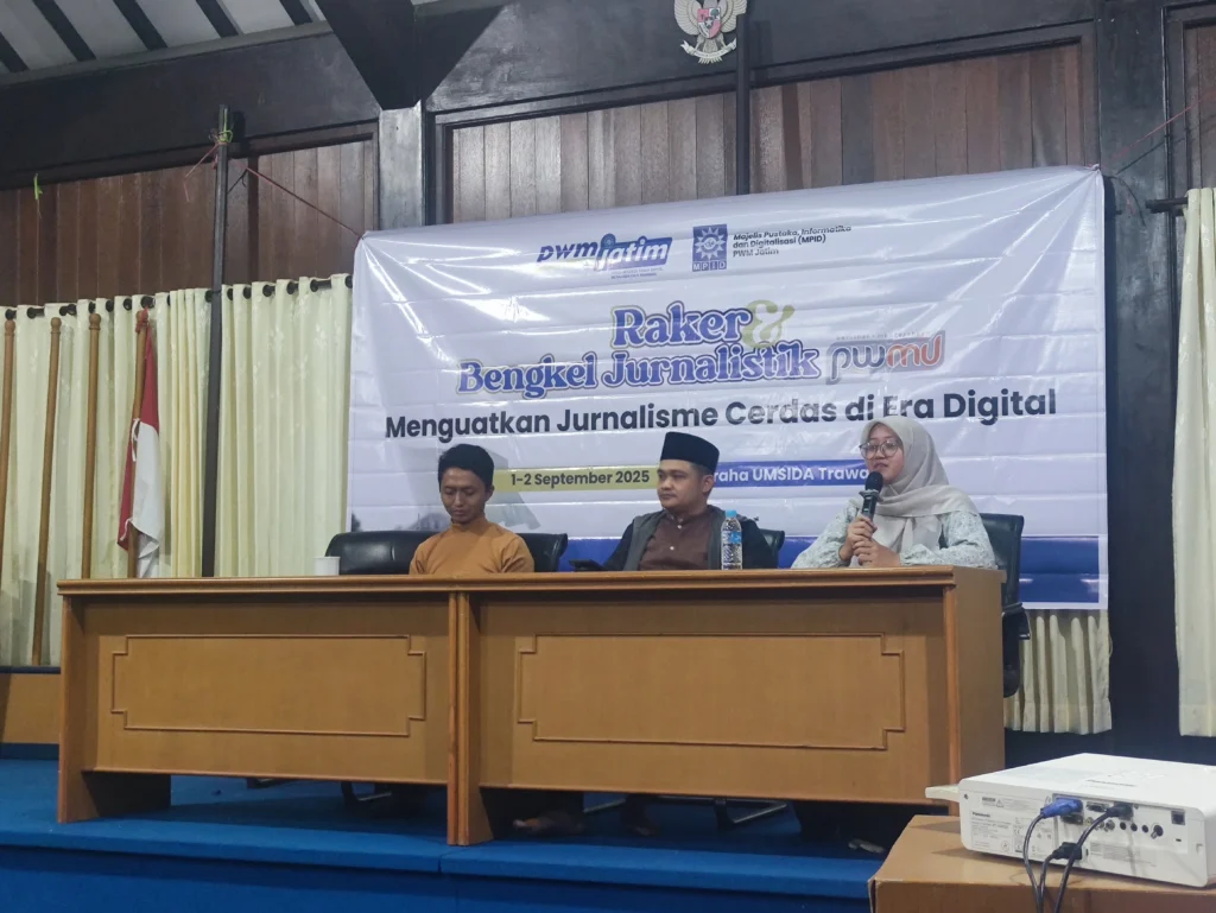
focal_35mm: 51
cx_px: 608
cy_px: 456
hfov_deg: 37.5
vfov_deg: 28.6
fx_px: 1792
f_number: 1.89
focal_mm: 5.43
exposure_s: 1/50
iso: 941
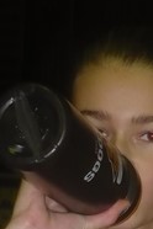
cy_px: 277
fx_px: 1657
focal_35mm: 260
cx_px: 143
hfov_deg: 5.3
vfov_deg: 7.8
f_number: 4.8
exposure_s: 1/30
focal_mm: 16.1
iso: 250
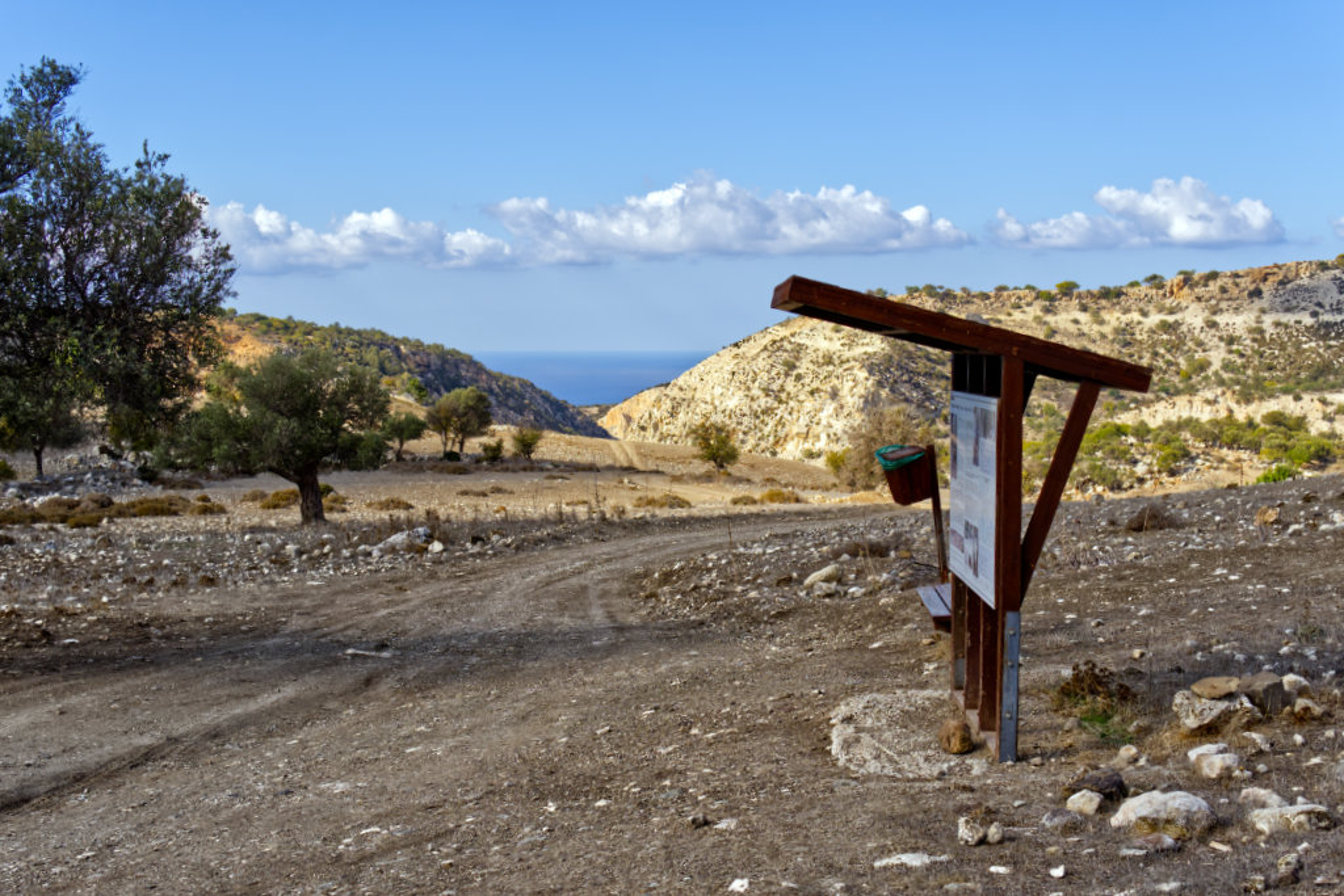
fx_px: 1680
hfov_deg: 43.6
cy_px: 448
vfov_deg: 29.9
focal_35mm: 45
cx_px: 672
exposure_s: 1/800
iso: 100
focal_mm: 30
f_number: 5
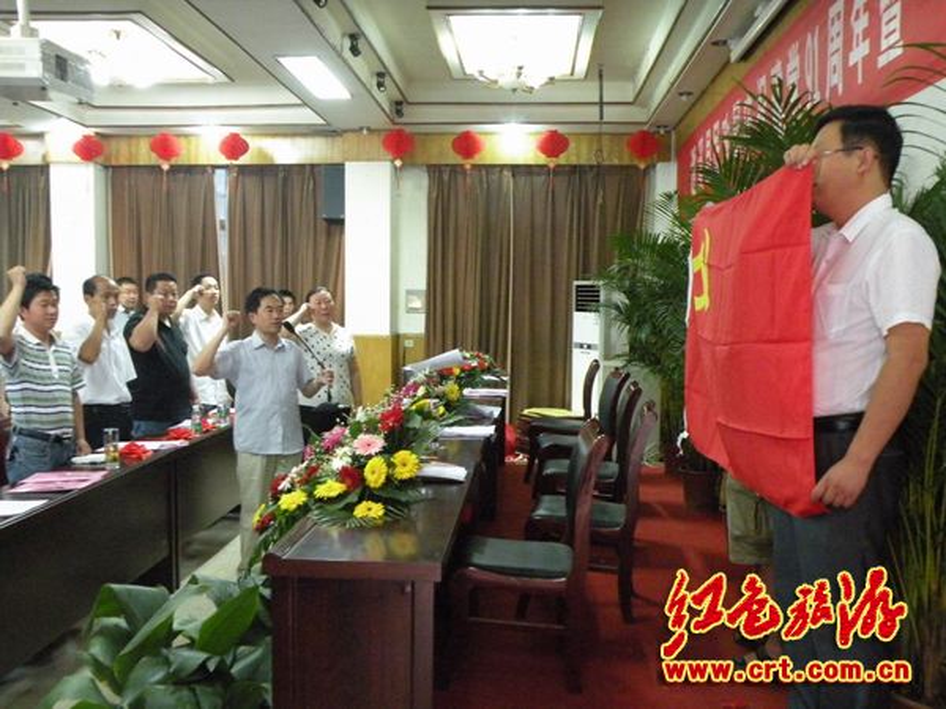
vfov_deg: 42.9
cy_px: 354
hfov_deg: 55.4
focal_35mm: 33
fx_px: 902
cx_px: 473
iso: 800
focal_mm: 5.8
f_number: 3.2
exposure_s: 1/10.2
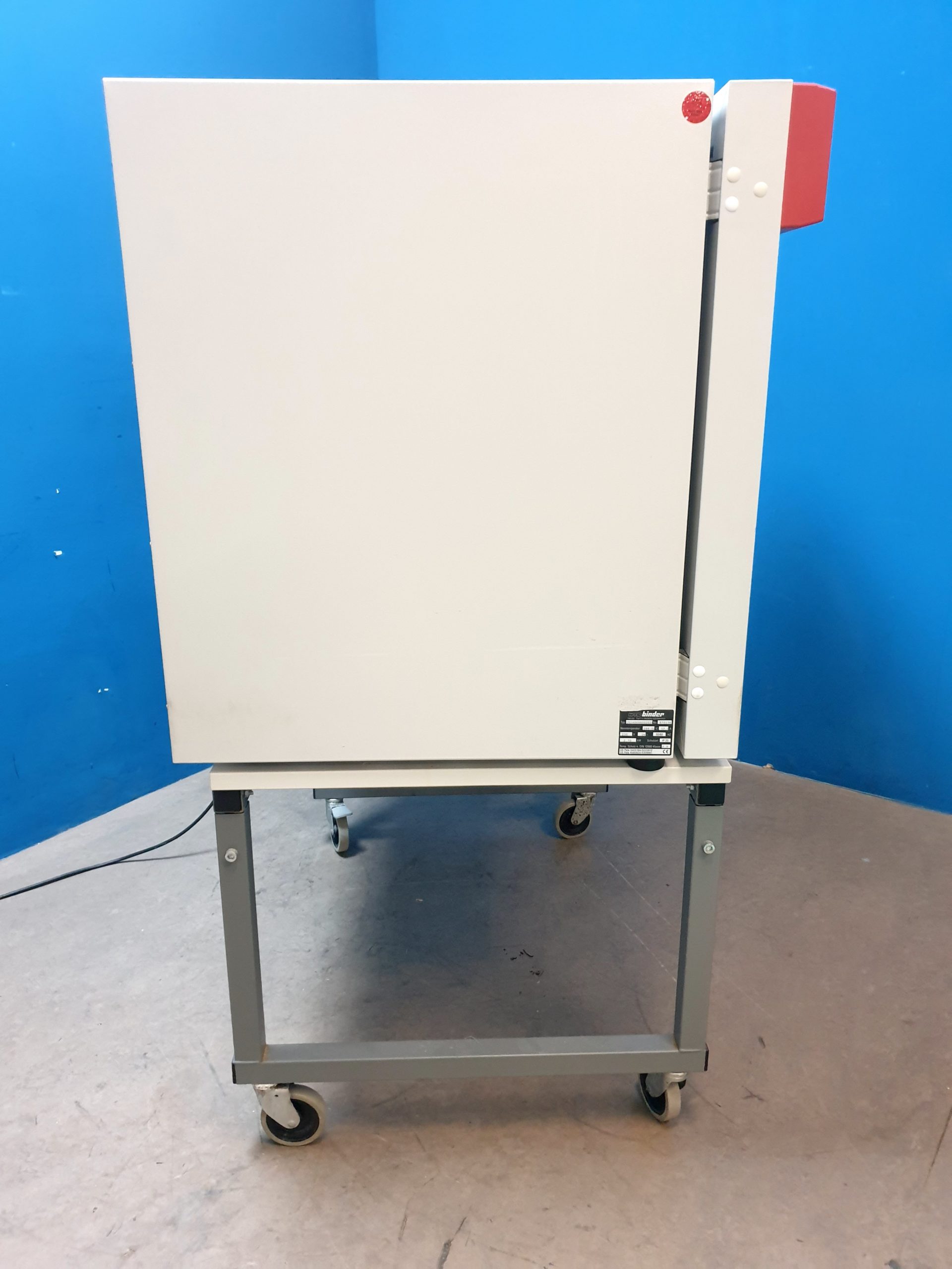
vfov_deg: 67.3
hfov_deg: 53.1
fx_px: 953
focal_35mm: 26
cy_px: 634
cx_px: 476
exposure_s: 1/50
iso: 400
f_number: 1.5
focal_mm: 4.3
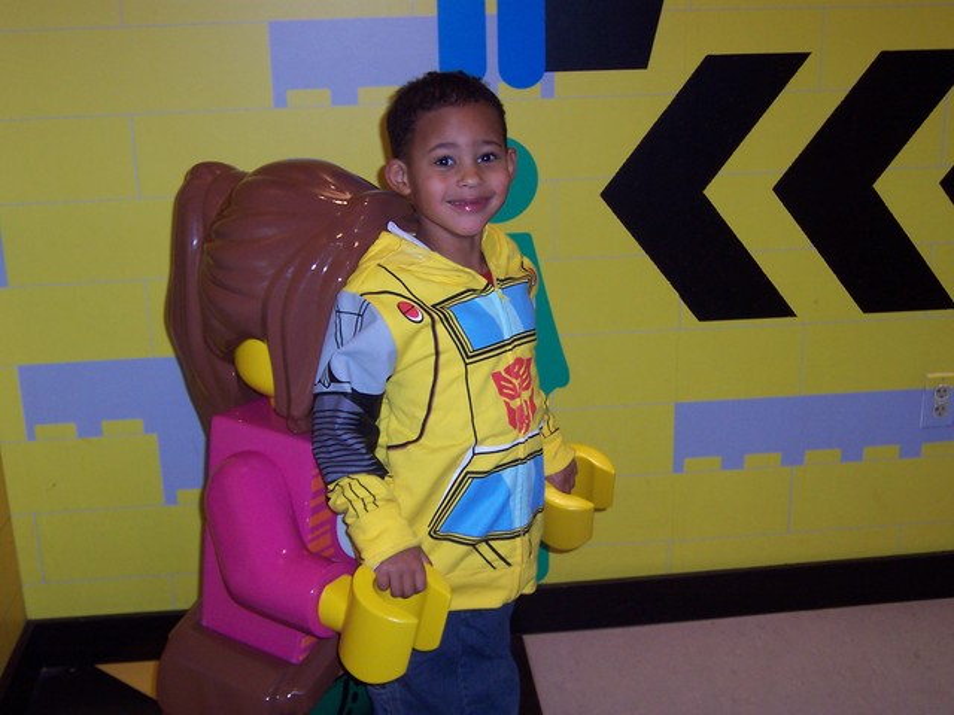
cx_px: 477
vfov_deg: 28.0
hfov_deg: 36.8
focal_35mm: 52
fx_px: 1433
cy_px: 358
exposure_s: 1/60
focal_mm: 8
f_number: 3.4
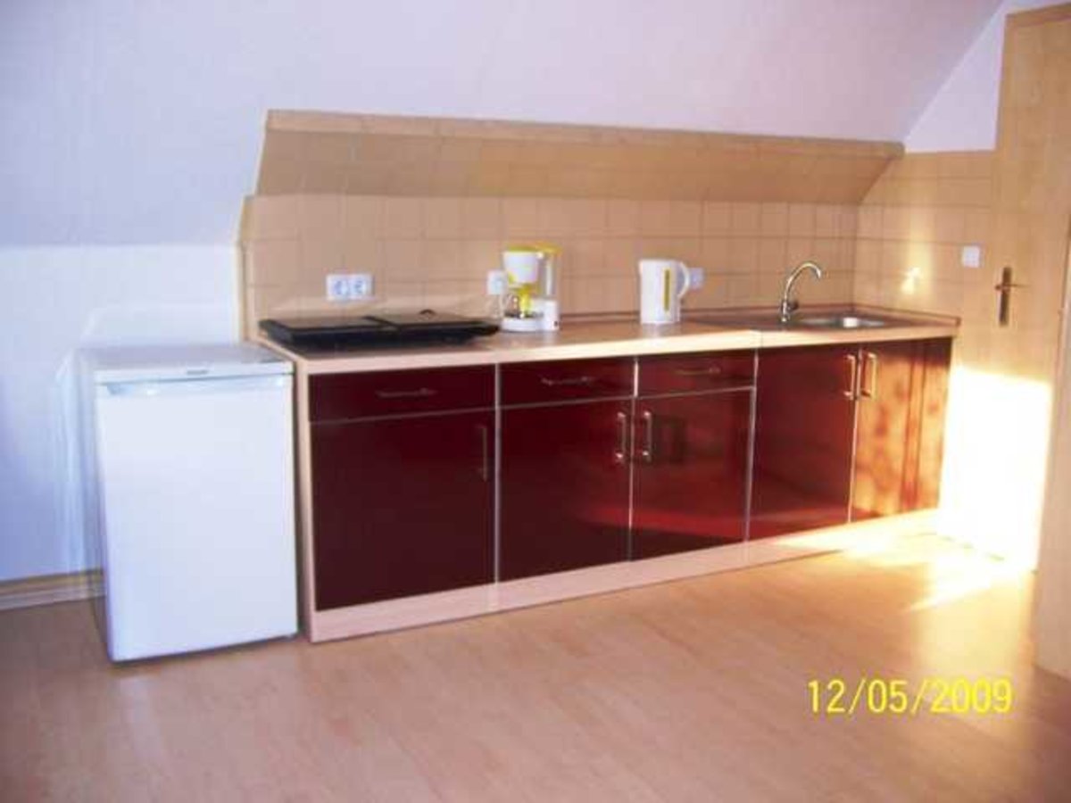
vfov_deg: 42.9
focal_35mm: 33
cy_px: 402
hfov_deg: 55.4
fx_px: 1021
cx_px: 536
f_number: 2.8
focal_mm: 5.5
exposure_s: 1/60
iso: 140
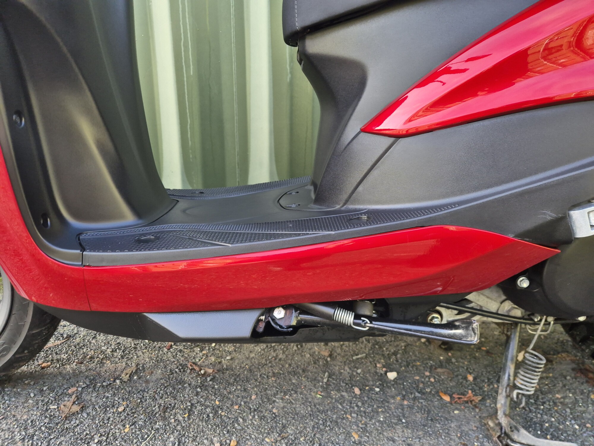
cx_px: 297
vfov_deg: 58.9
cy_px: 223
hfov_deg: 73.9
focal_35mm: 23
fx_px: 395
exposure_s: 1/180
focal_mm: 5.4
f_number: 1.8
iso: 100
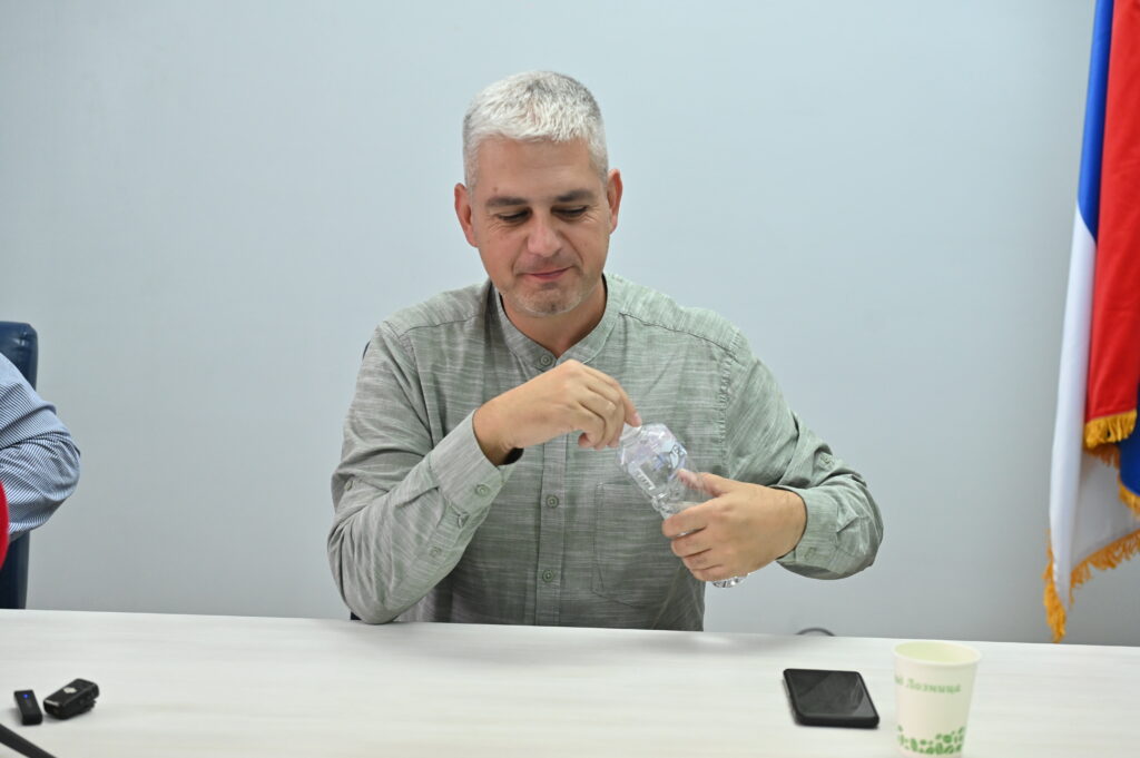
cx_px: 570
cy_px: 379
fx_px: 1962
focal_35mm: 62
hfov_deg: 32.4
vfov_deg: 21.9
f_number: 4
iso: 2500
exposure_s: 1/400
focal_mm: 62
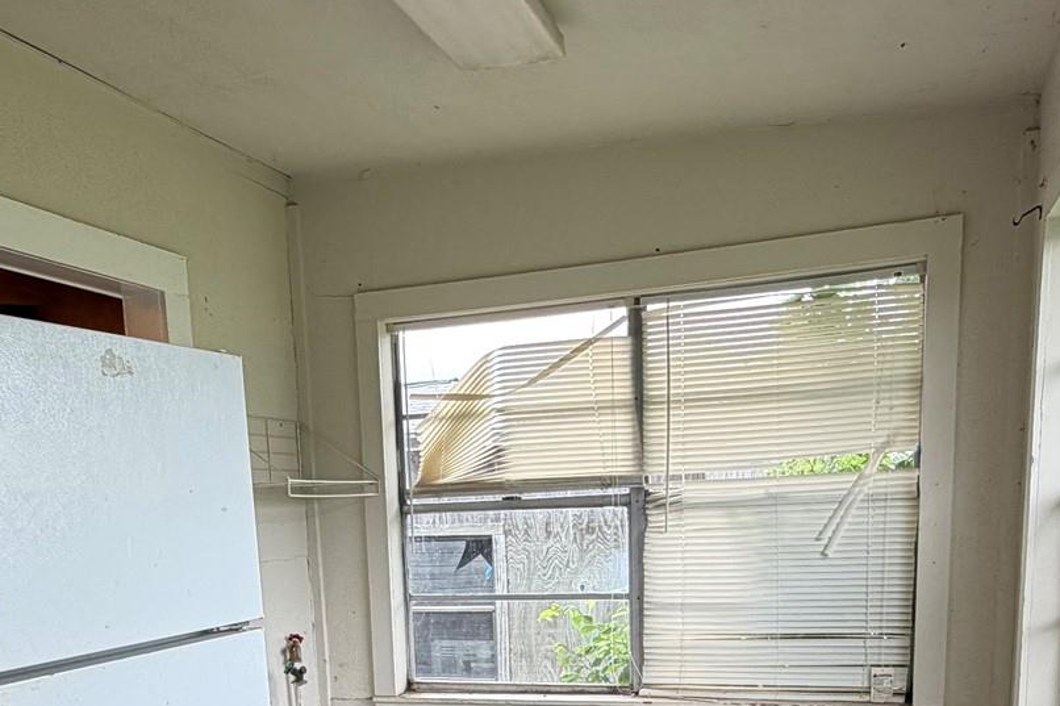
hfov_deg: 51.8
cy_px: 705
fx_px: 1089
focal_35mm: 37
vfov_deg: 33.0
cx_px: 473
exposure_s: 1/121
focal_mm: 2.22
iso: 64
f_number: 2.2
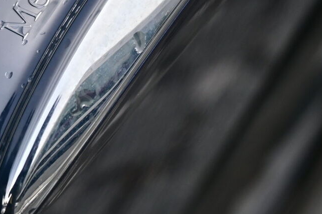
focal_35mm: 223
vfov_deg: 6.1
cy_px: 0
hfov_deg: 9.2
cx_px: 42
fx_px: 1994
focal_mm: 50
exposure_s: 1/80
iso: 100
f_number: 6.3
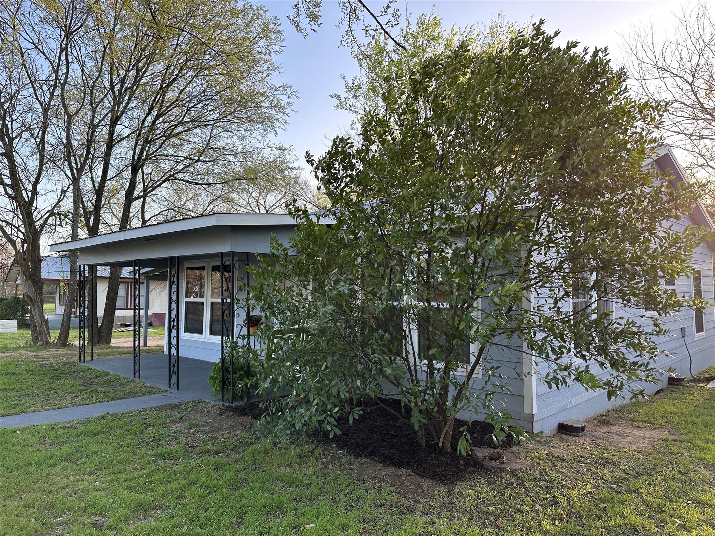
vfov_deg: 56.8
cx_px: 358
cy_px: 268
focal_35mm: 24
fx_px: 496
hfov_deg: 71.6
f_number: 1.78
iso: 80
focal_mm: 6.86
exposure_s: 1/458
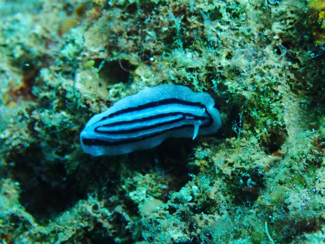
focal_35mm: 74
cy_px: 122
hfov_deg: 26.3
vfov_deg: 19.9
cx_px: 162
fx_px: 695
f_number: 5.6
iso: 640
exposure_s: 1/160
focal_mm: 13.47
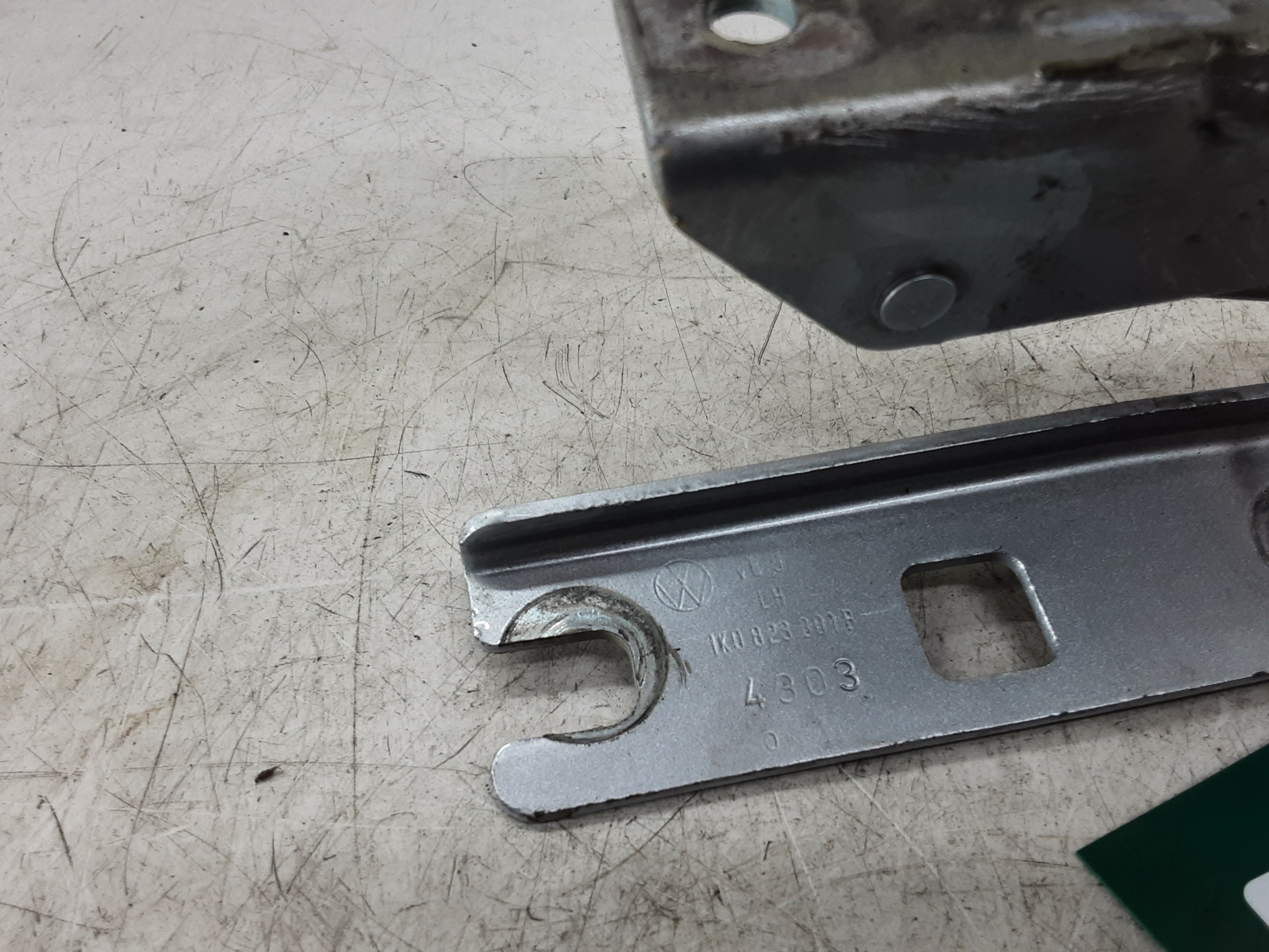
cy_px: 470
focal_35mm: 28
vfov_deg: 49.8
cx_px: 644
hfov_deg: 63.4
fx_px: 1027
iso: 50
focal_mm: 2.91
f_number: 1.9
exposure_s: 1/50
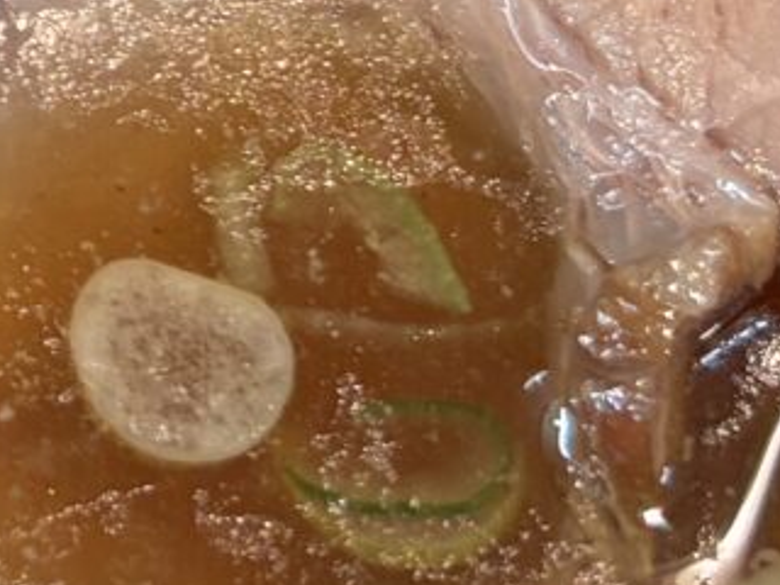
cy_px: -436
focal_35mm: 208
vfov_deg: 7.0
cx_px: -534
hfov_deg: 9.2
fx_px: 4687
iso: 100
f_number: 1.6
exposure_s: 1/100
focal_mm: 5.96
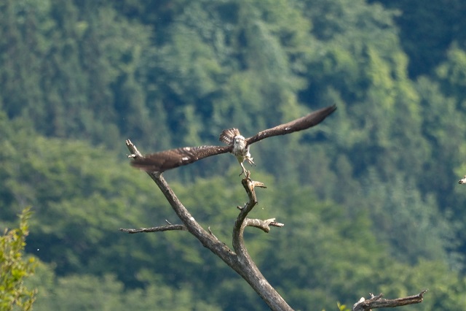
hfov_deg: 2.3
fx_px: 11643
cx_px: 233
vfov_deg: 1.5
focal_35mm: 900
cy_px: 156
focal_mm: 600
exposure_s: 1/500
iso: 800
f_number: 8
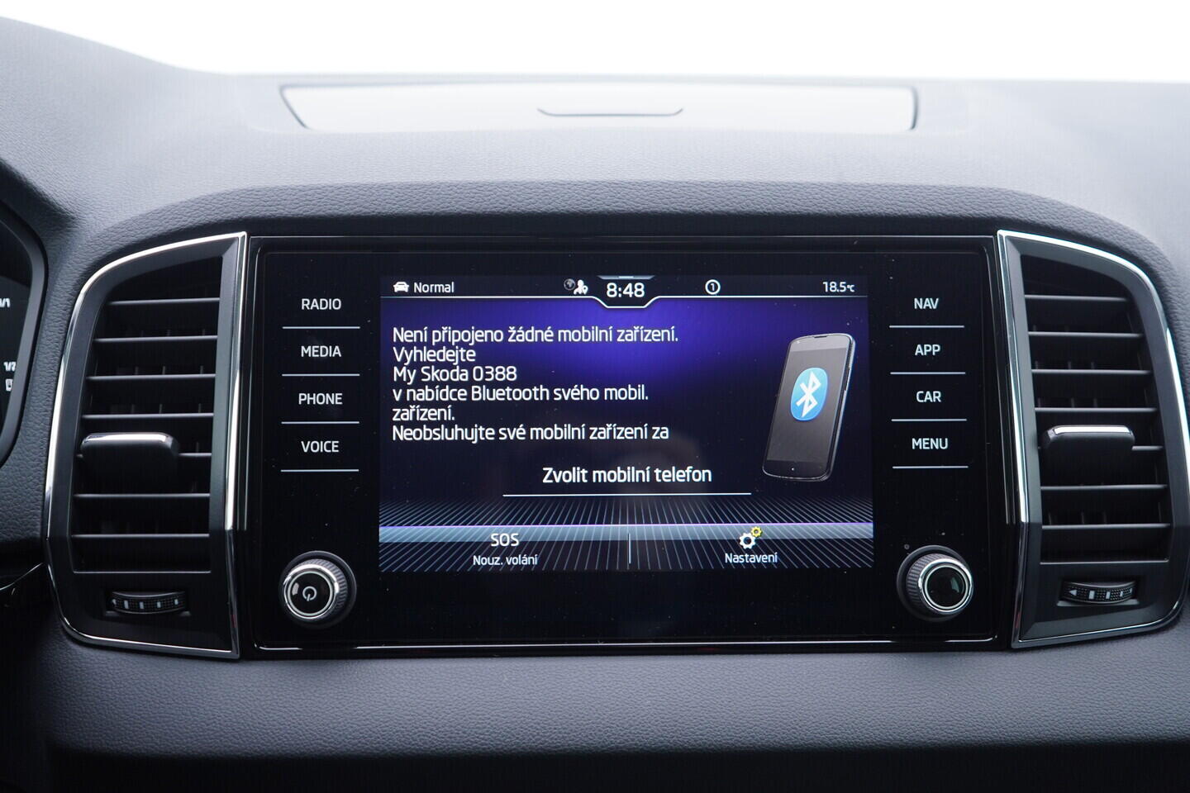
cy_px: 396
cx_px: 595
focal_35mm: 36
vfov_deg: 36.9
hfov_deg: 53.1
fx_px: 1190
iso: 250
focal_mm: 24
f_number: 2.8
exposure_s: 1/40
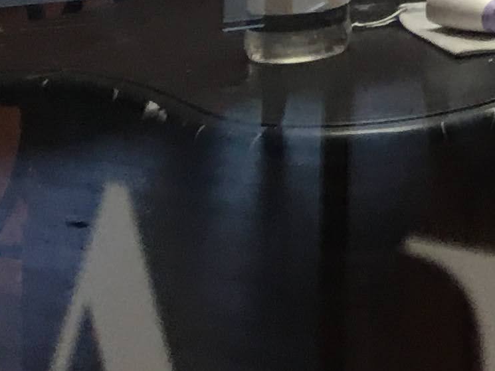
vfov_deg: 8.4
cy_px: -625
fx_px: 2245
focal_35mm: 157
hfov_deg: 10.2
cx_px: 1335
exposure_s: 1/15
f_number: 2.2
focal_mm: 4.15
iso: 40
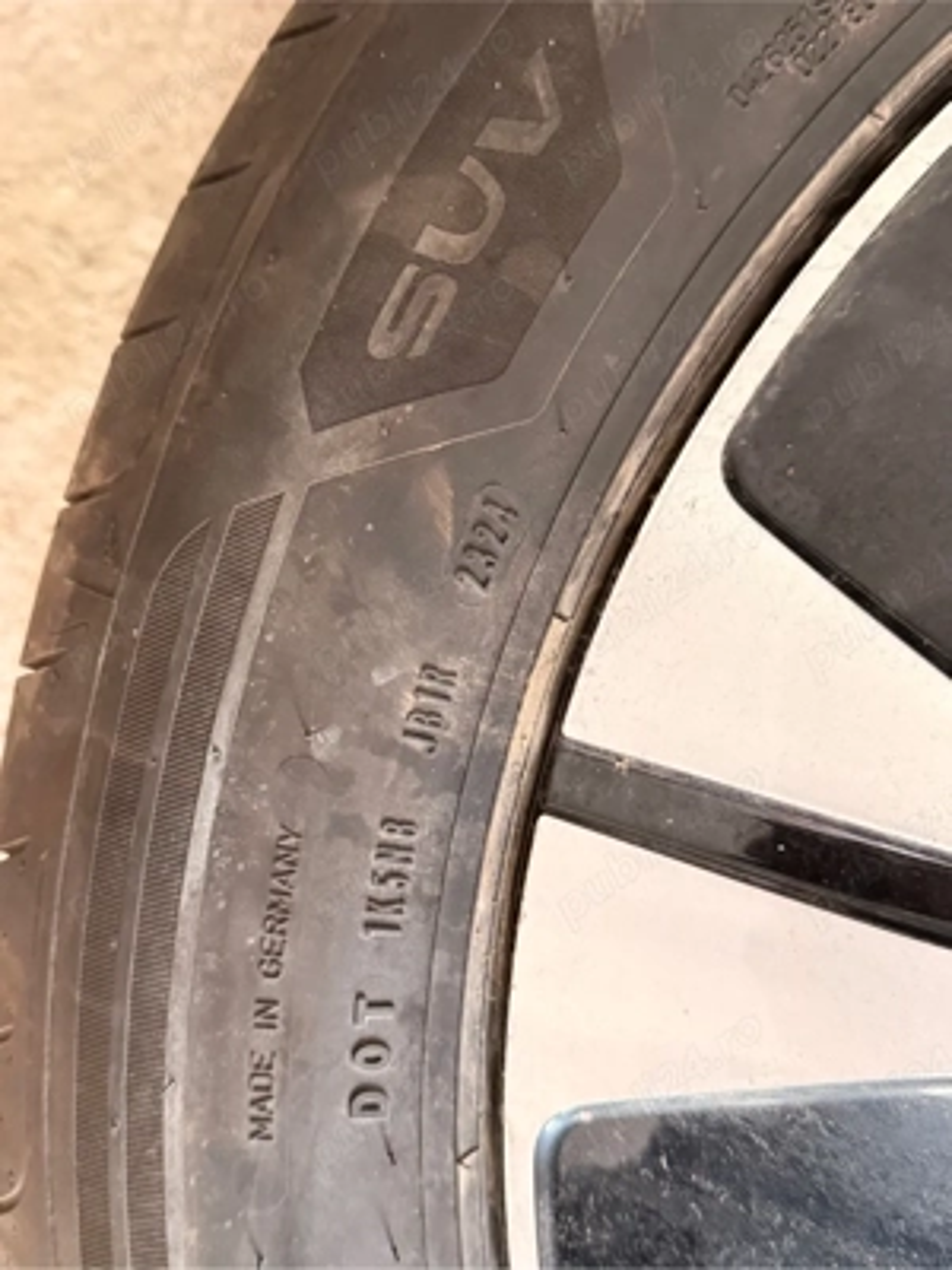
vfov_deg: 52.6
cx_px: 476
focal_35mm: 35
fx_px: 1283
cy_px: 635
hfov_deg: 40.7
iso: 400
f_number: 1.78
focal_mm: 6.76
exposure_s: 1/60
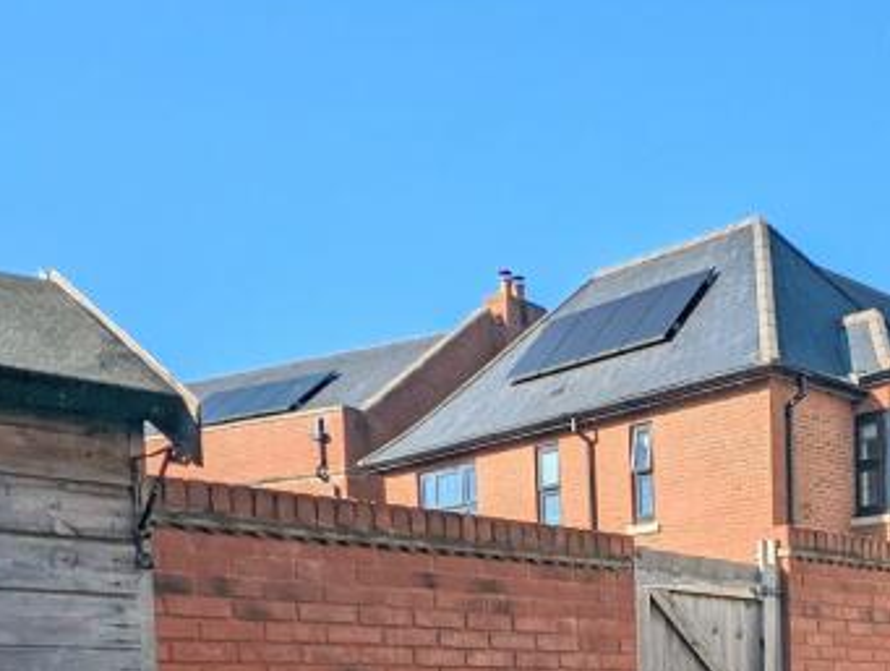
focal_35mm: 48
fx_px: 1236
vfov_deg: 26.8
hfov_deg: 35.7
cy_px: 813
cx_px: 893
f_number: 2.2
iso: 46
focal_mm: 2.35
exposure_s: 1/2326
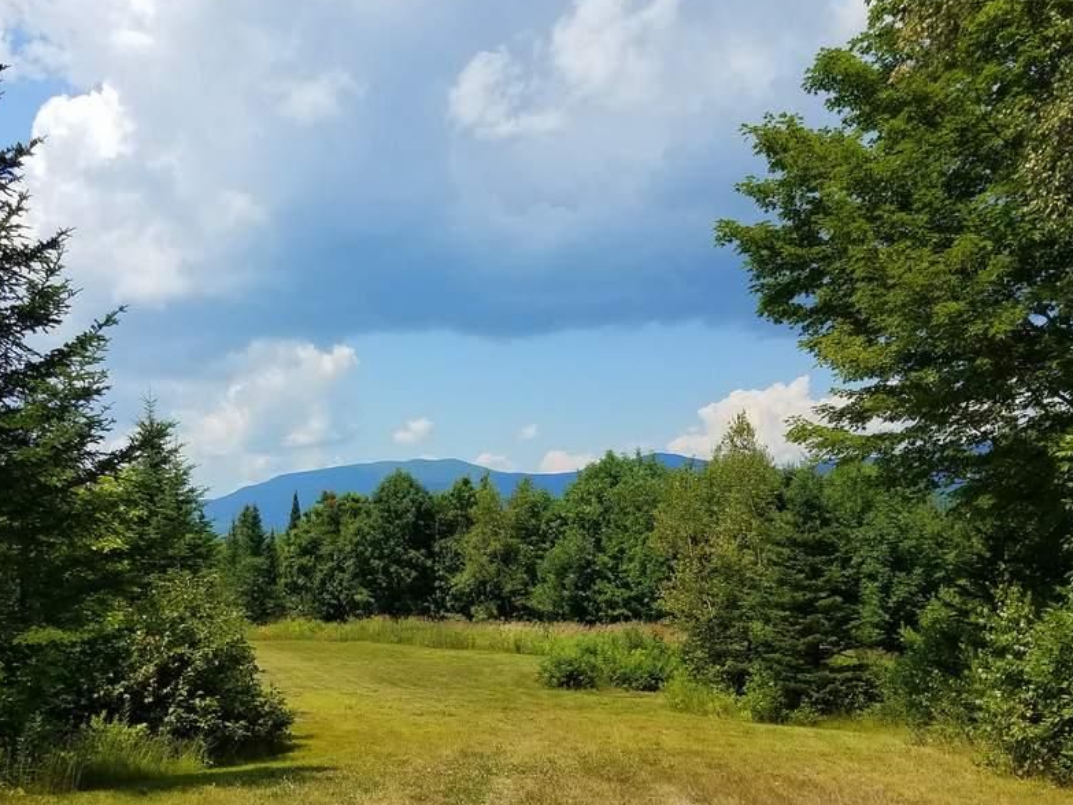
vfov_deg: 41.4
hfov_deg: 53.5
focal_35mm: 34
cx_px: 423
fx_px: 1054
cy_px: 512
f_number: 1.7
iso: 40
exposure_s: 1/2448
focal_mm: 4.2
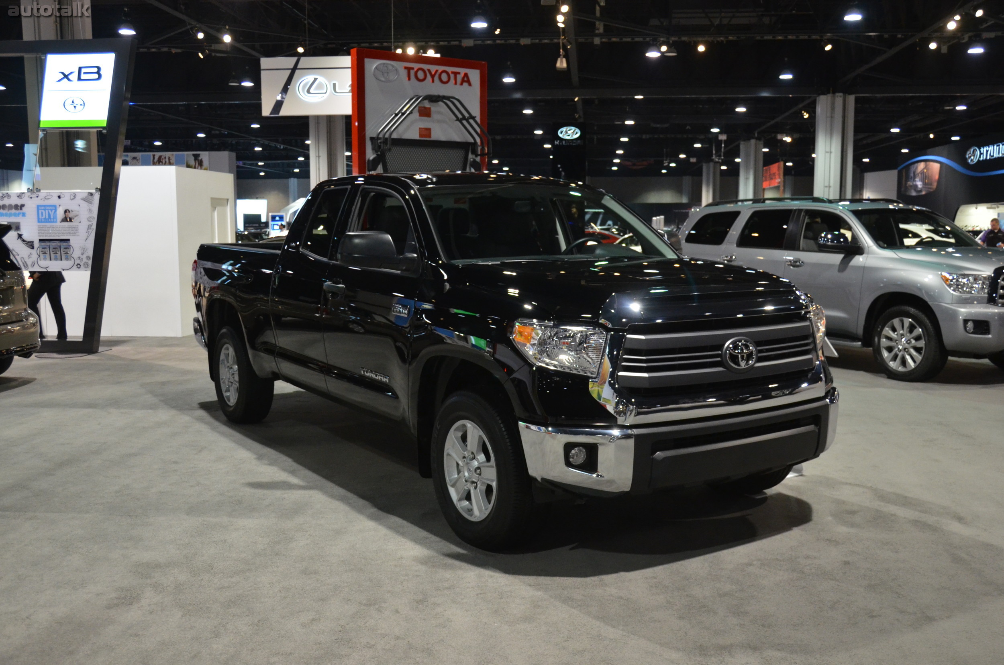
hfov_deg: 53.2
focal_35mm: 36
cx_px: 502
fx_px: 1002
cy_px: 332
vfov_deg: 36.7
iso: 1600
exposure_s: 1/80
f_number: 3.8
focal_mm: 24
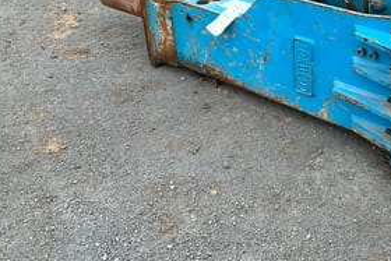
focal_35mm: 52
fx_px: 565
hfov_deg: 36.3
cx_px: 337
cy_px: 54
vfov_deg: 25.6
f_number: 1.8
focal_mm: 3
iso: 25
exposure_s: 1/500
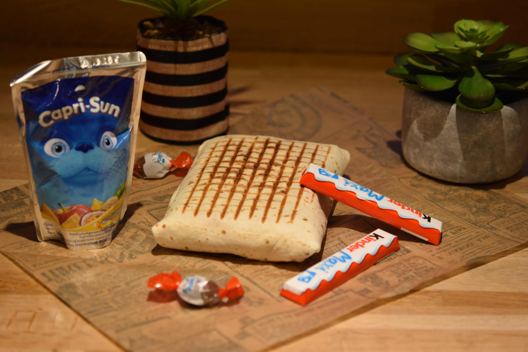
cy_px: 176
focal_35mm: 90
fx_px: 1320
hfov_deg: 22.6
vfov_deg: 15.2
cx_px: 264
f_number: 3.5
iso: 180
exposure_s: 1/30
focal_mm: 60
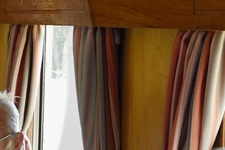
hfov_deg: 10.7
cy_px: 76
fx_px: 1112
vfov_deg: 7.7
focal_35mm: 178
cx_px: -208
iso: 800
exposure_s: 1/125
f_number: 6.3
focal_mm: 34
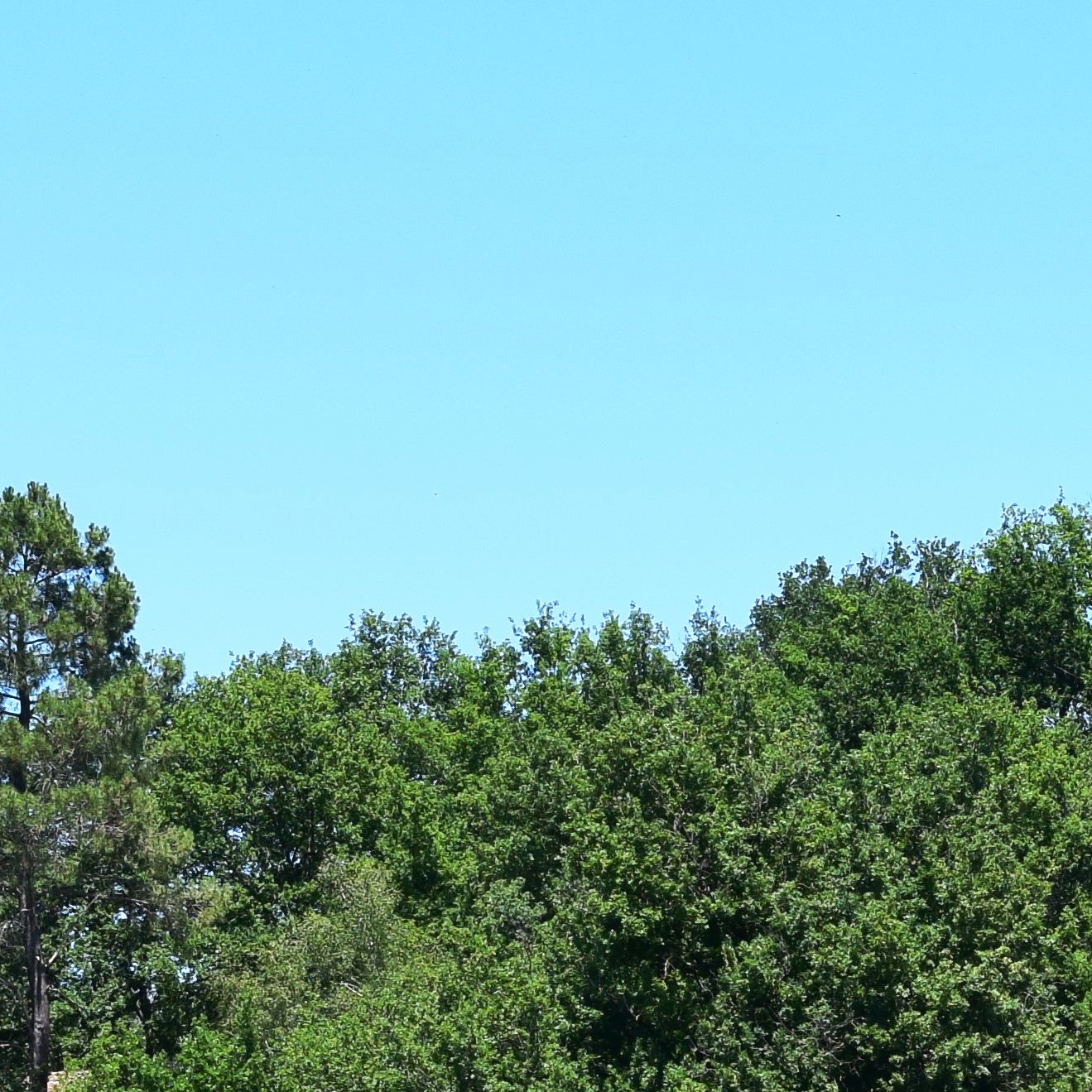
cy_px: 1256
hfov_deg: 7.5
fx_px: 8280
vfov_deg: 7.5
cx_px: 1059
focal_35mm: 232
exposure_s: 1/500
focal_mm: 40
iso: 400
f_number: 11
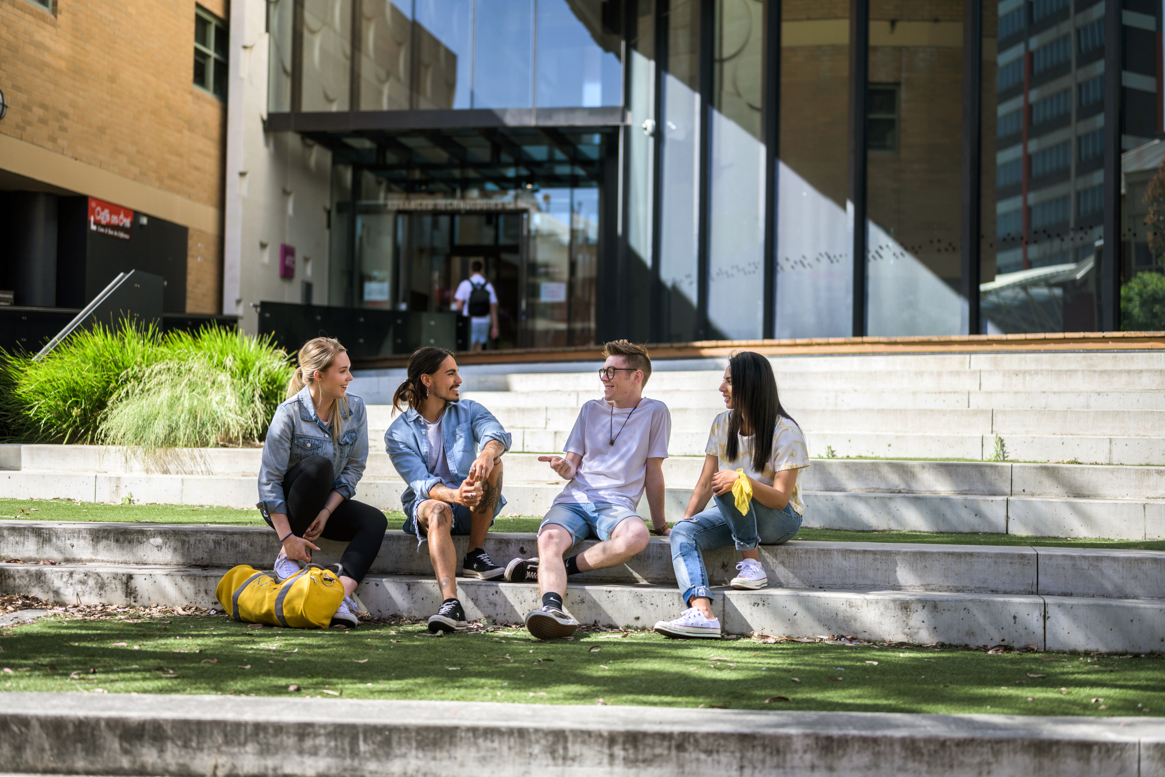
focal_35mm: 50
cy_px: 388
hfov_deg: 39.6
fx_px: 1618
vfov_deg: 27.0
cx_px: 582
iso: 64
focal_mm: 50
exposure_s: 1/1250
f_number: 1.8
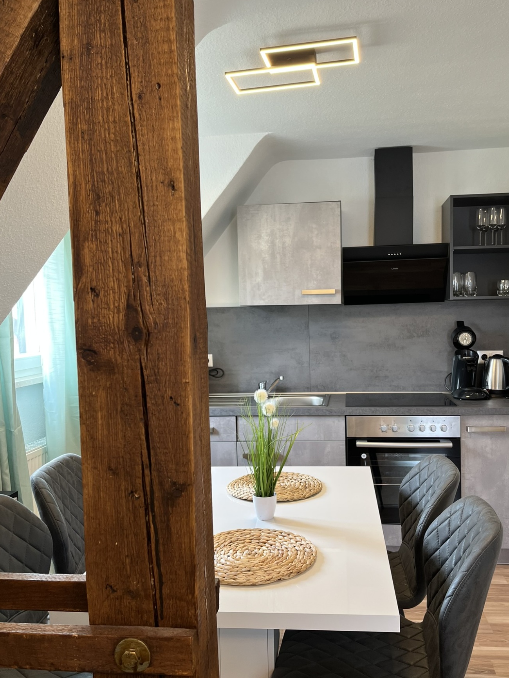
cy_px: 351
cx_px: 287
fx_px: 588
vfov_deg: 59.9
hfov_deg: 46.7
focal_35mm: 30
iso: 64
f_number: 1.6
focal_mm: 5.1
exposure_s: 1/50
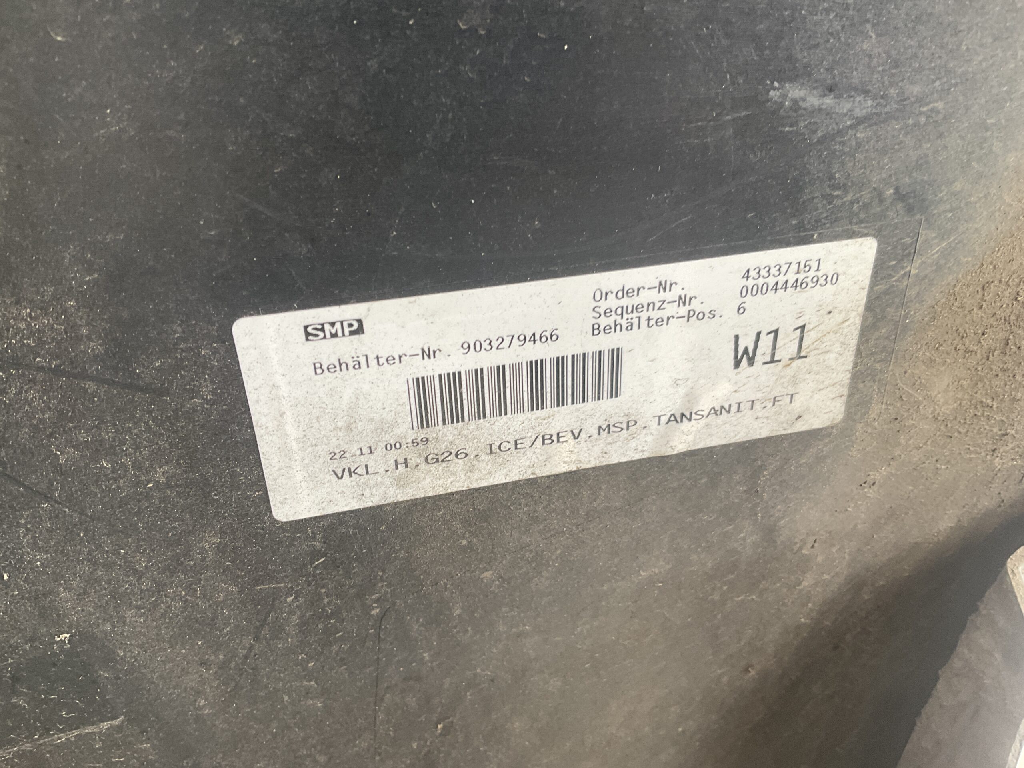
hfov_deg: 61.7
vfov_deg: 48.2
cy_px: 384
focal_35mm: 29
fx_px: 858
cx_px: 512
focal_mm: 3
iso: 40
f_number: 1.8
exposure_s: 1/60
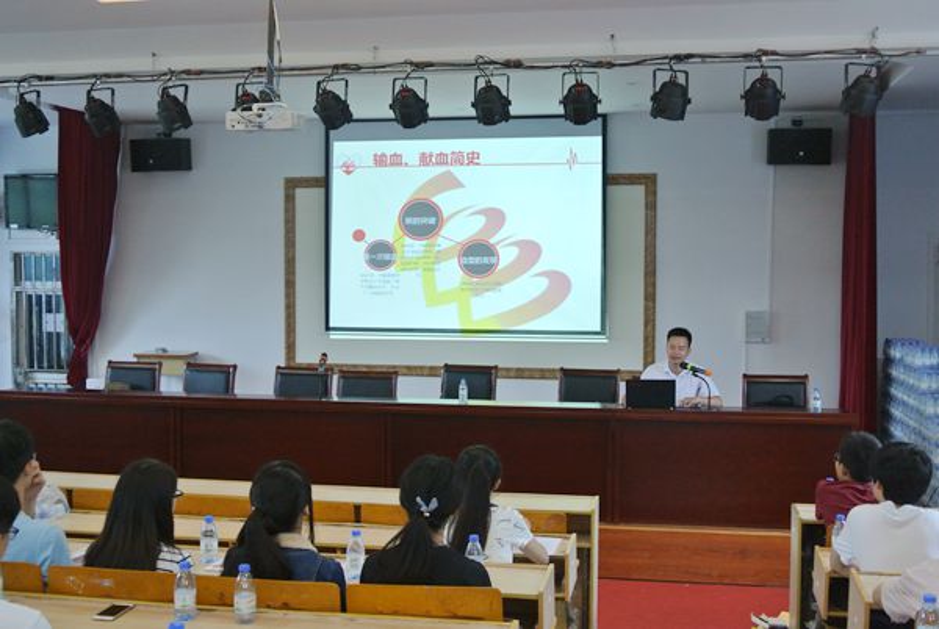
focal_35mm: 44
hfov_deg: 44.4
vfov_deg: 30.6
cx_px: 470
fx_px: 1149
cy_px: 314
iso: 560
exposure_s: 1/60
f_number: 4.2
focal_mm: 16.3
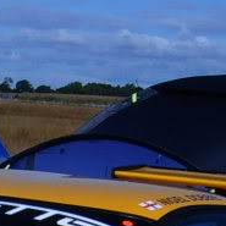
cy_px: 459
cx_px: -126
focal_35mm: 186
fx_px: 1374
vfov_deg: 8.8
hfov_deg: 9.1
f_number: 5.8
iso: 50
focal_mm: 5.8
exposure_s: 1/750
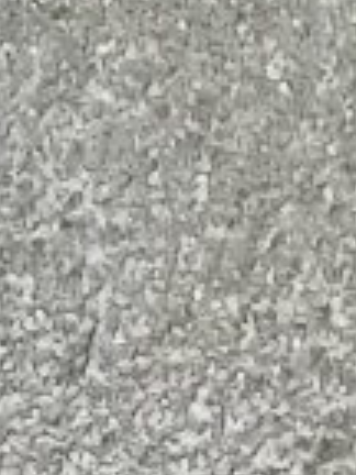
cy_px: -409
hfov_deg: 3.2
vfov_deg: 4.2
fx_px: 6349
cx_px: 275
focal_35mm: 463
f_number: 1.6
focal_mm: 5.56
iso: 160
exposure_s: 1/100
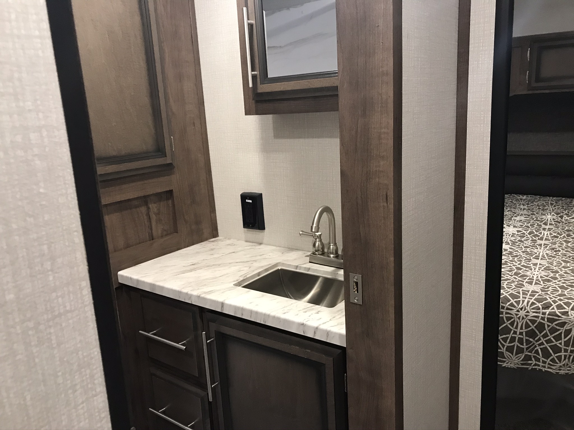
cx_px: 287
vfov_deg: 49.7
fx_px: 464
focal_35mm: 28
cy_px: 215
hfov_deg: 63.4
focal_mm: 3.99
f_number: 1.8
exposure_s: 1/15
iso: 64
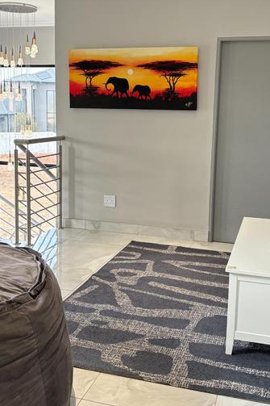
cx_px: 139
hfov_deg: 31.2
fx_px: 484
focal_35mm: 43
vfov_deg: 45.3
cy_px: 173
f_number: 1.6
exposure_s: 1/60
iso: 200
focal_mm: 5.96
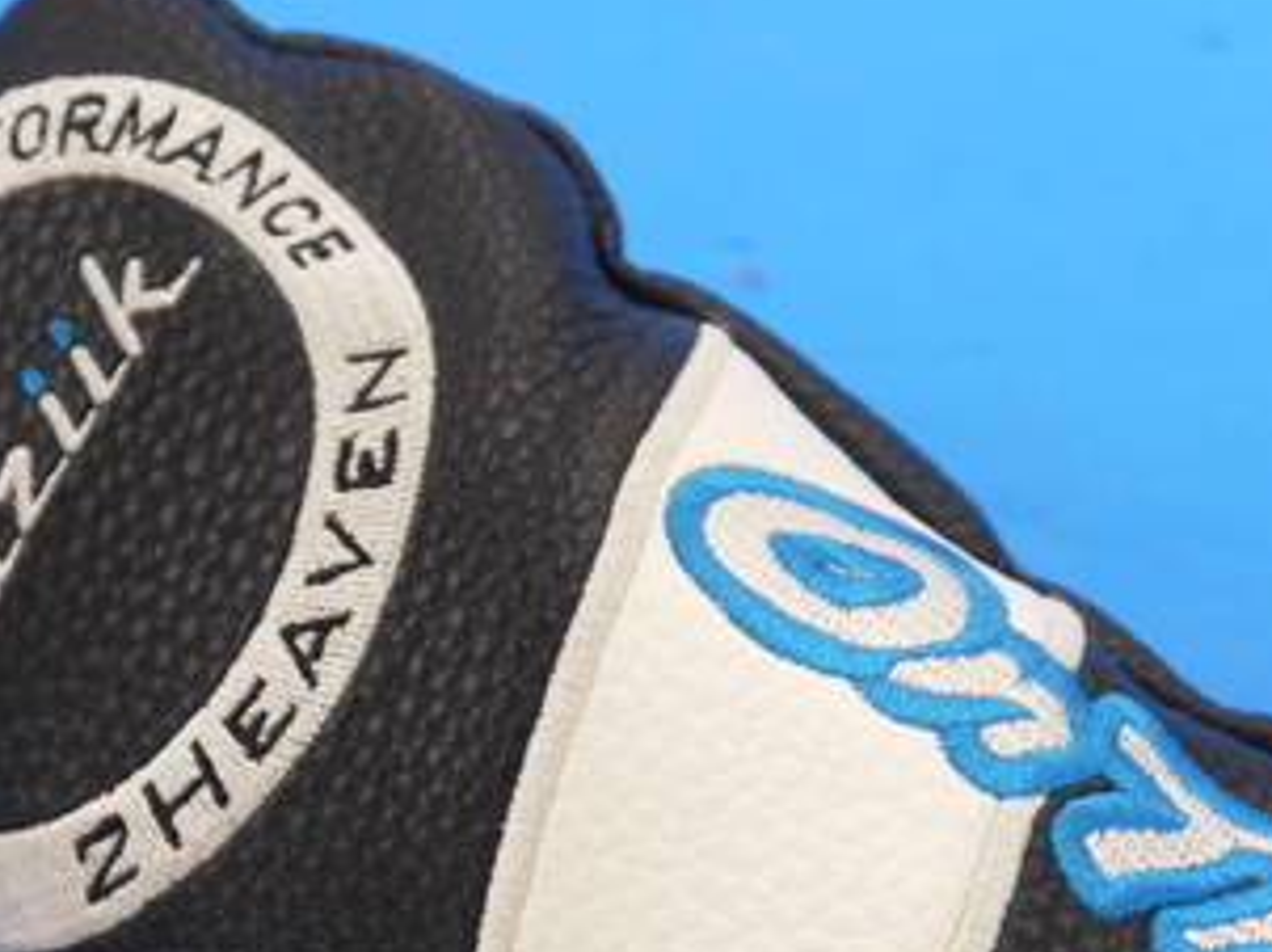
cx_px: 796
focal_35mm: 123
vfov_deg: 12.0
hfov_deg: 16.0
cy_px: 775
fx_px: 4516
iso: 320
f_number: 4.9
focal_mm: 29
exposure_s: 1/60
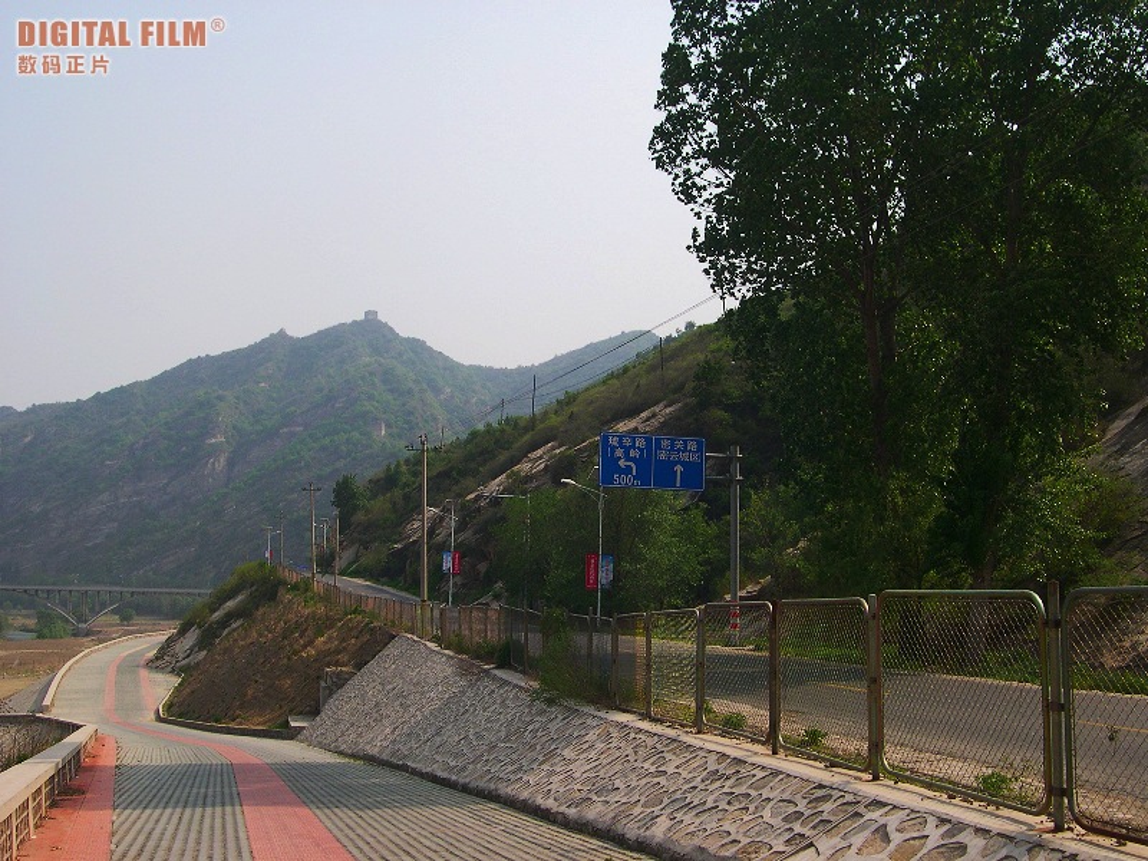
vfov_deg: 37.7
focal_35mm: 38
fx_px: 1260
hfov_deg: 49.0
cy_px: 430
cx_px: 574
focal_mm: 8
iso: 100
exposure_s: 1/169
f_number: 7.6
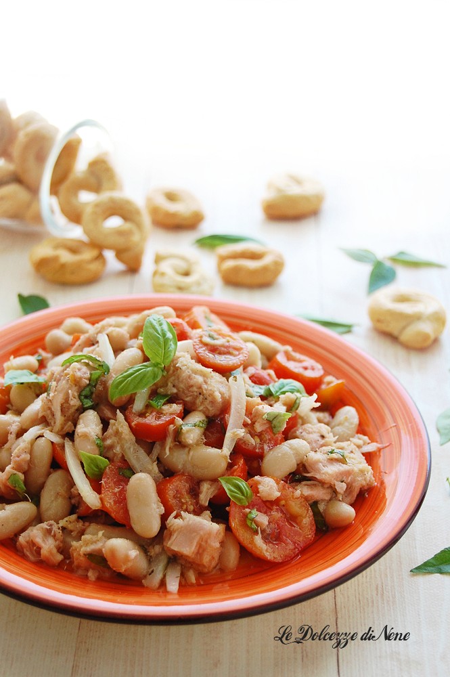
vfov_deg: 28.1
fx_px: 1352
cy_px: 338
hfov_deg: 18.9
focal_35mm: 72
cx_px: 225
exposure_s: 1/60
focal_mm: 48
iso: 400
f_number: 5.6
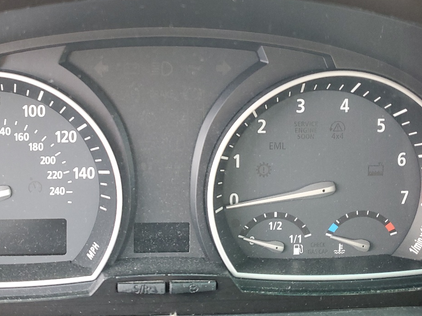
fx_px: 549
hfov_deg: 41.5
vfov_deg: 32.1
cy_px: 129
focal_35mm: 45
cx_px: 137
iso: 128
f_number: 1.5
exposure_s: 1/60.2
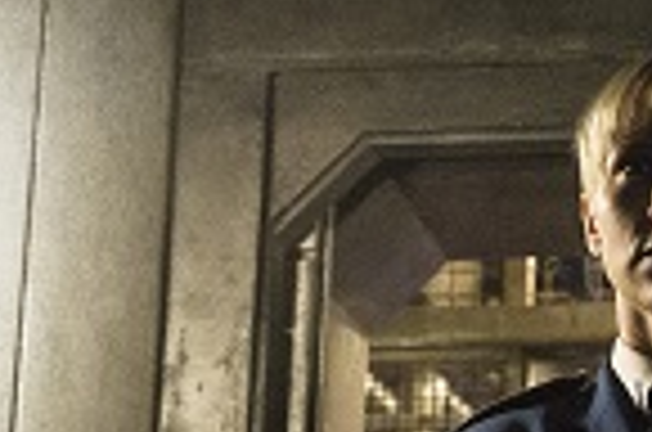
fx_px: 2096
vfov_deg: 11.8
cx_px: 706
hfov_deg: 17.1
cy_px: 266
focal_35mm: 116
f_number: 2.8
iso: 6400
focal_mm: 28.3
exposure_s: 1/125
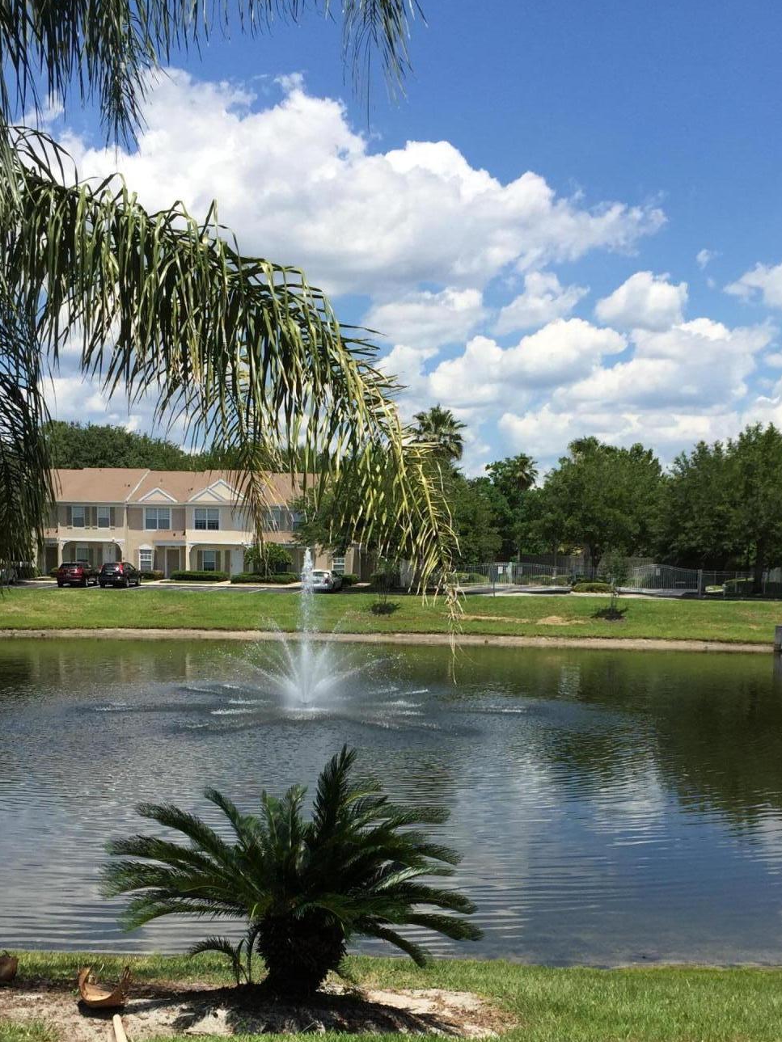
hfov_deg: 32.2
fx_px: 1355
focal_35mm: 45
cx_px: 424
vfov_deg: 41.2
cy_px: 740
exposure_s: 1/2639
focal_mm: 4.15
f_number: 2.2
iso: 32
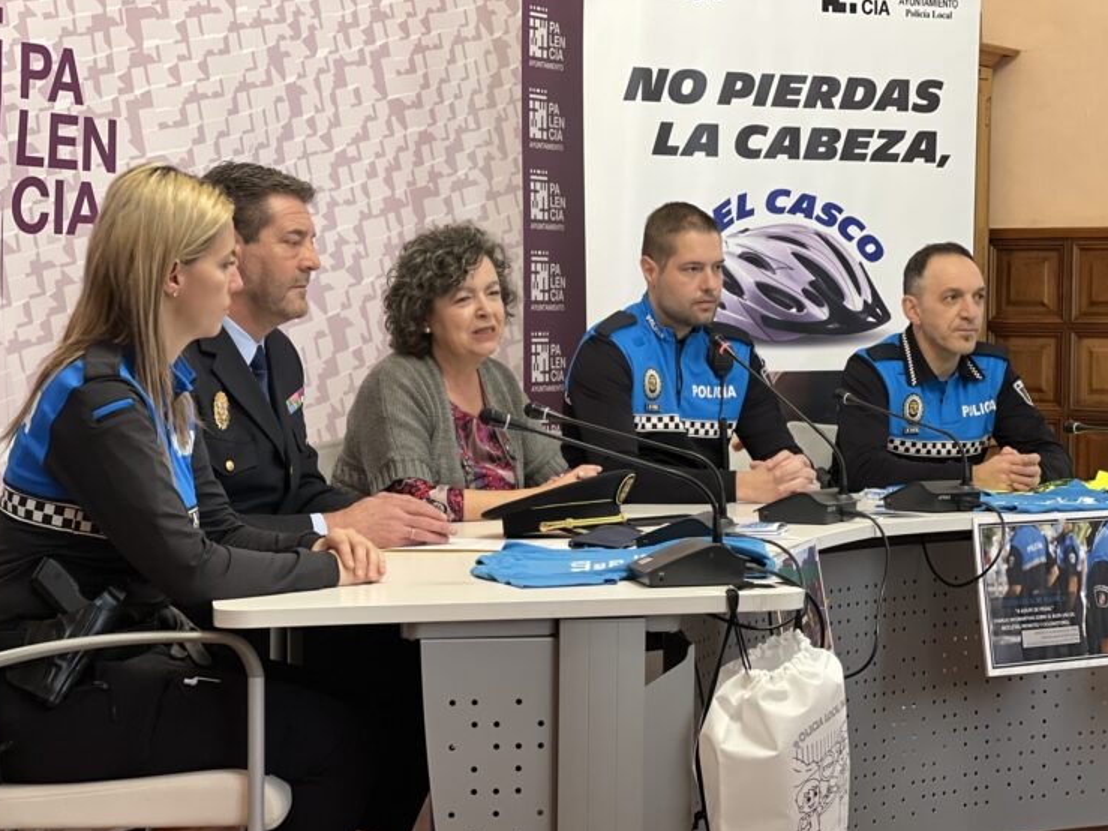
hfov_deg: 24.4
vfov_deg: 18.4
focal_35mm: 80
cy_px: 429
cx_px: 559
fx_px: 2560
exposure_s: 1/33
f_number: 2.8
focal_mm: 9
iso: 250
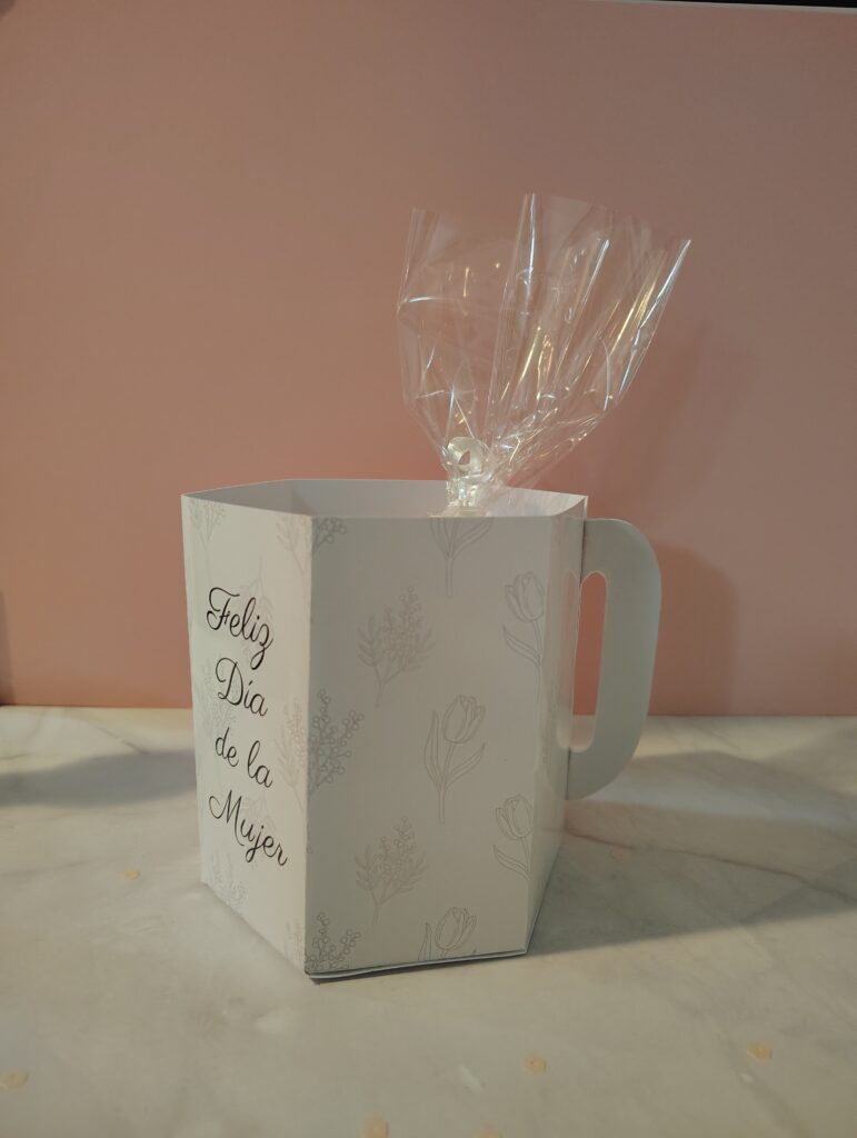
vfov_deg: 71.5
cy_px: 569
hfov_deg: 56.9
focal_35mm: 24
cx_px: 428
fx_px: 790
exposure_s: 1/40
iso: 1694
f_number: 1.8
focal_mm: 5.56
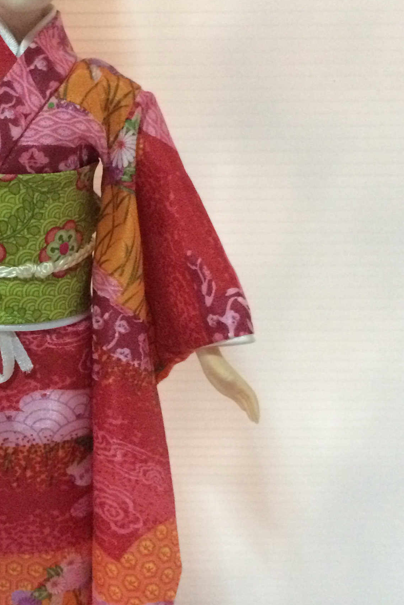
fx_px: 976
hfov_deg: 22.5
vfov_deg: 34.5
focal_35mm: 58
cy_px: 321
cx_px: 2
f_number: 2.2
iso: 320
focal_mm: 4.15
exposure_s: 1/17
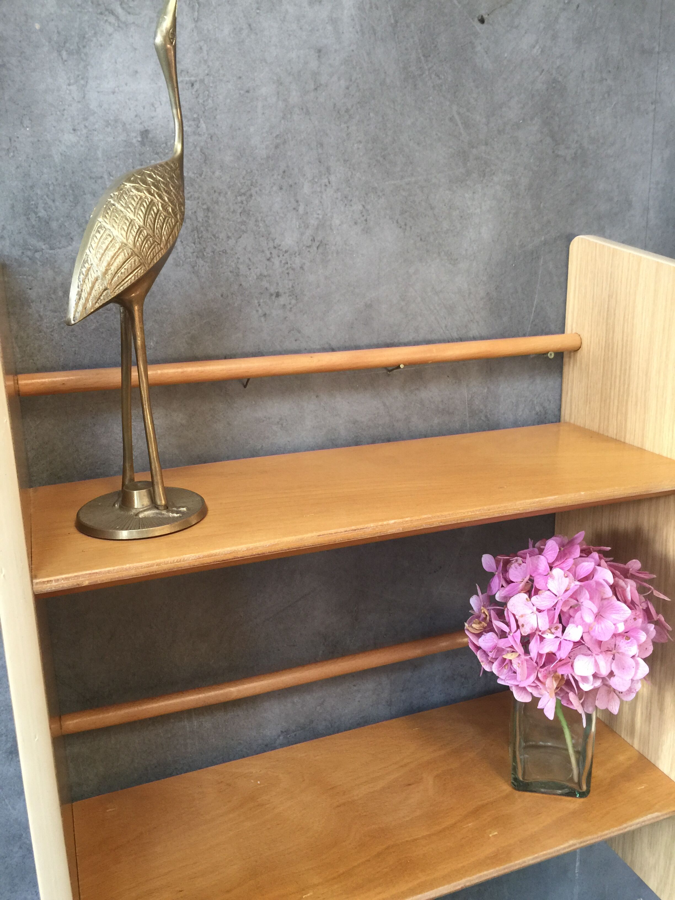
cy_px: 450
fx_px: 754
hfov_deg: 48.2
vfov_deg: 61.7
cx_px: 338
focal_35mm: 29
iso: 80
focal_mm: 4.15
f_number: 2.2
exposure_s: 1/33
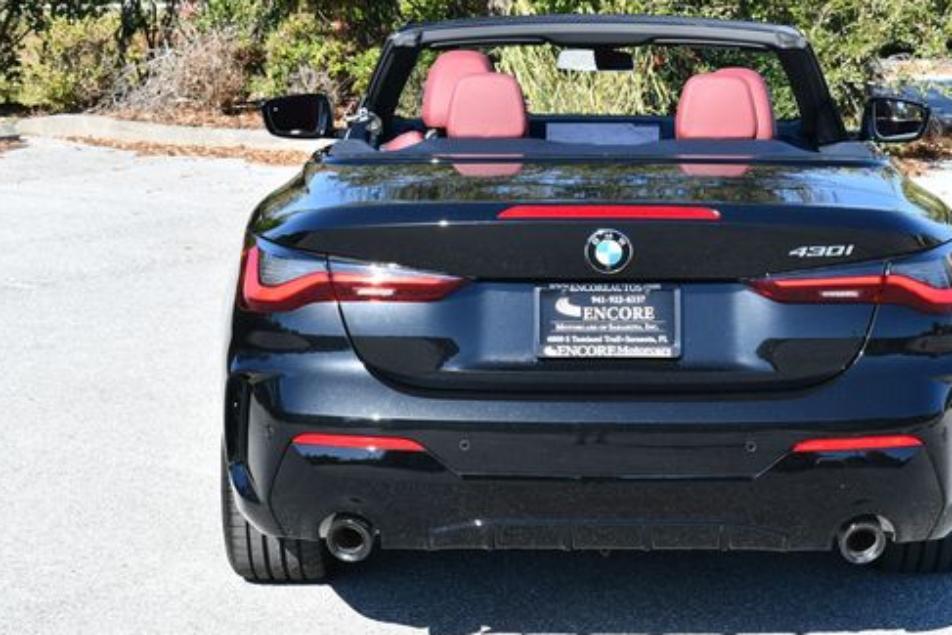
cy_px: 318
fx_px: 2645
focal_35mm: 100
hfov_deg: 20.4
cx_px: 584
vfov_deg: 13.7
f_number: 8
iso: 160
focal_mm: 38
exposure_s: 1/250
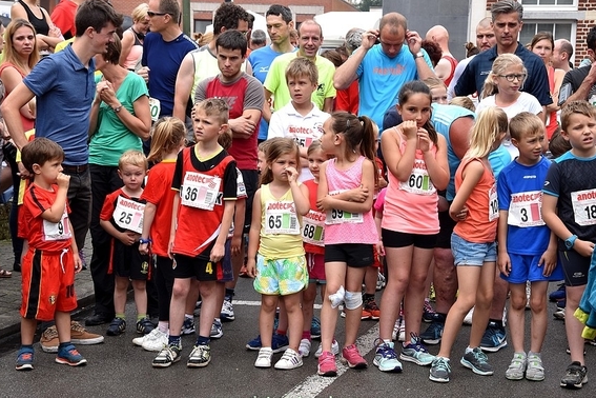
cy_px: 201
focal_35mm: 92
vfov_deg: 14.9
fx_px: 1523
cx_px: 297
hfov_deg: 22.1
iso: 320
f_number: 8
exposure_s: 1/250
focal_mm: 58
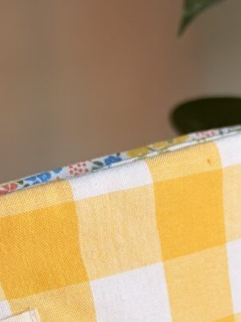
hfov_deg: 20.9
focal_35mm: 69
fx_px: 641
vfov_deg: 27.2
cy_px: 287
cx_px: 30
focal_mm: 5.96
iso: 32
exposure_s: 1/121
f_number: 1.6
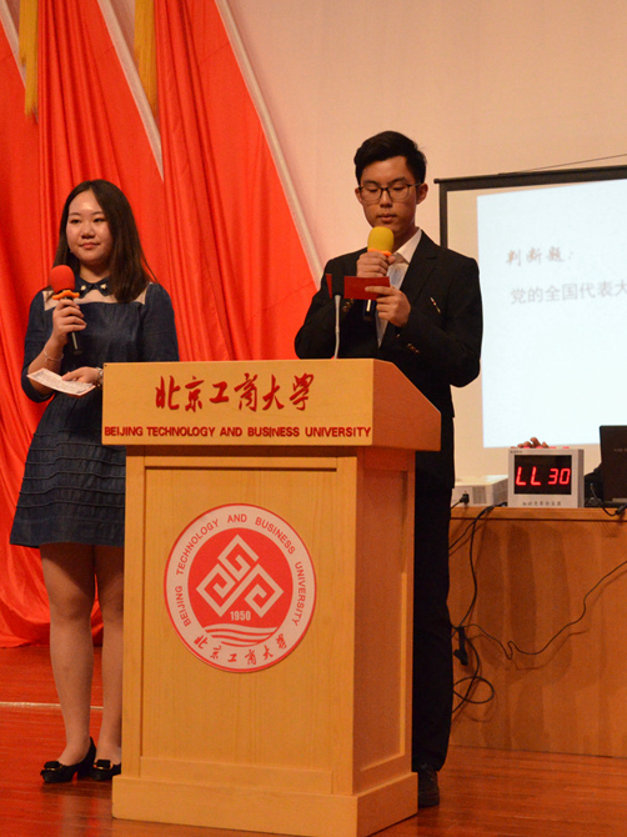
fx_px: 1595
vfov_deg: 29.4
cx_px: 297
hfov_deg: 22.2
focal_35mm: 66
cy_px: 417
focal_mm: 30
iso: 3200
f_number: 5.6
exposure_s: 1/125
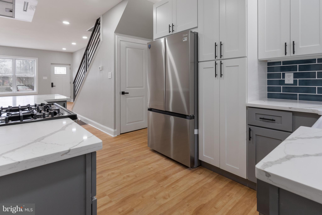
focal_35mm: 17
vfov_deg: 69.6
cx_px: 161
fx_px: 154
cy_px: 108
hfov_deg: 92.4
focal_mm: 11.5
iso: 640
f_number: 9
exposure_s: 1/10
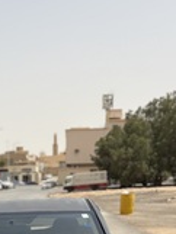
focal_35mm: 74
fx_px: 501
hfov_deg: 19.4
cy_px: 323
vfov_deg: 22.7
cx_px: 7
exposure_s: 1/6329
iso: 64
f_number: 1.6
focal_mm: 5.96
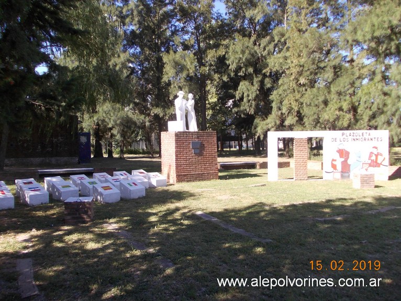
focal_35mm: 28
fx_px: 324
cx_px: 200
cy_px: 150
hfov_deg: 63.5
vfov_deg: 49.7
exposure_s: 1/500
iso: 80
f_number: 2.7
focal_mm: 4
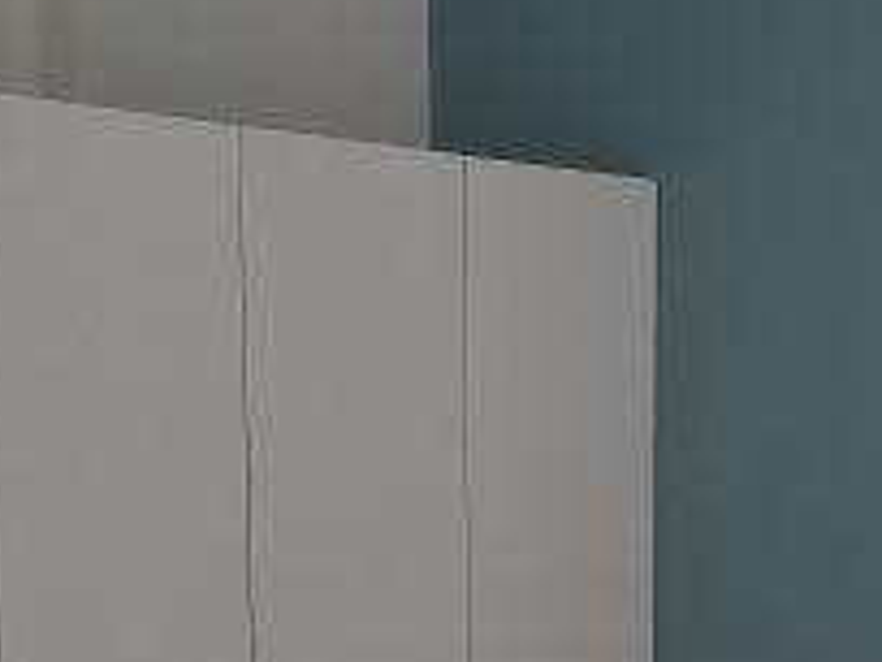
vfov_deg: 13.6
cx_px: 588
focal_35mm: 102
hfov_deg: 19.2
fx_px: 2599
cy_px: 1021
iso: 200
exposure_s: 1/120
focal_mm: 5.4
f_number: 1.8
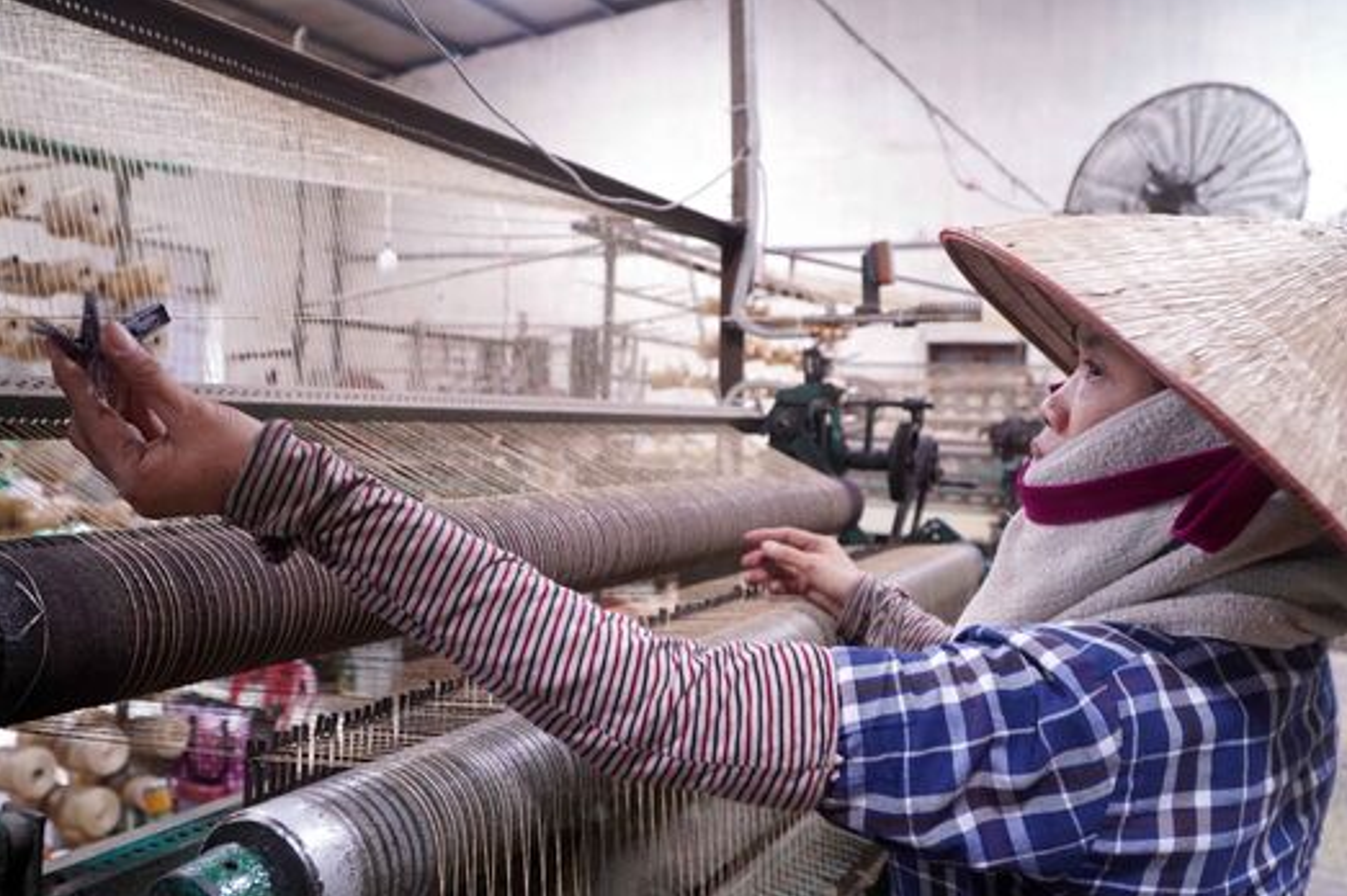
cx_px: 641
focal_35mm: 31
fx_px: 1159
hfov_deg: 60.3
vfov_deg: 42.2
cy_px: 509
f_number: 4
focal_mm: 18
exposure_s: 1/30
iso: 1000
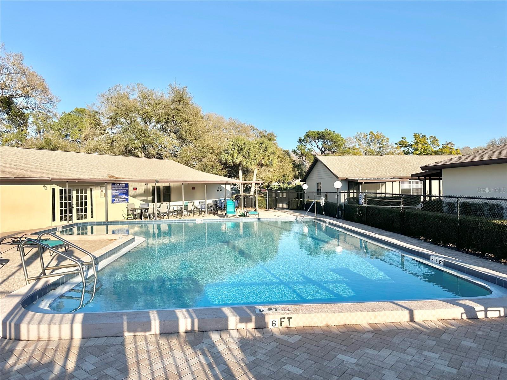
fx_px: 352
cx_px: 254
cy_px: 190
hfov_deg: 71.6
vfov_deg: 56.8
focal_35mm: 24
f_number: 1.78
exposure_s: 1/3717
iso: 80
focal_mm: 6.86
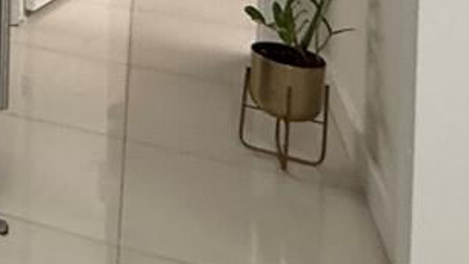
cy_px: -332
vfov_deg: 12.5
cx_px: -363
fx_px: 995
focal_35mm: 80
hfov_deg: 19.9
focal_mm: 2.22
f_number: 2.2
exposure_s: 1/120
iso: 320
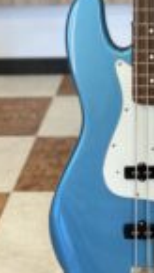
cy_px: -41
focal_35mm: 78
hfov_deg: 15.3
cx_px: 150
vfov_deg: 24.9
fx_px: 564
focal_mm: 4.25
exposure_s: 1/100
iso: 80
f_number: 1.8
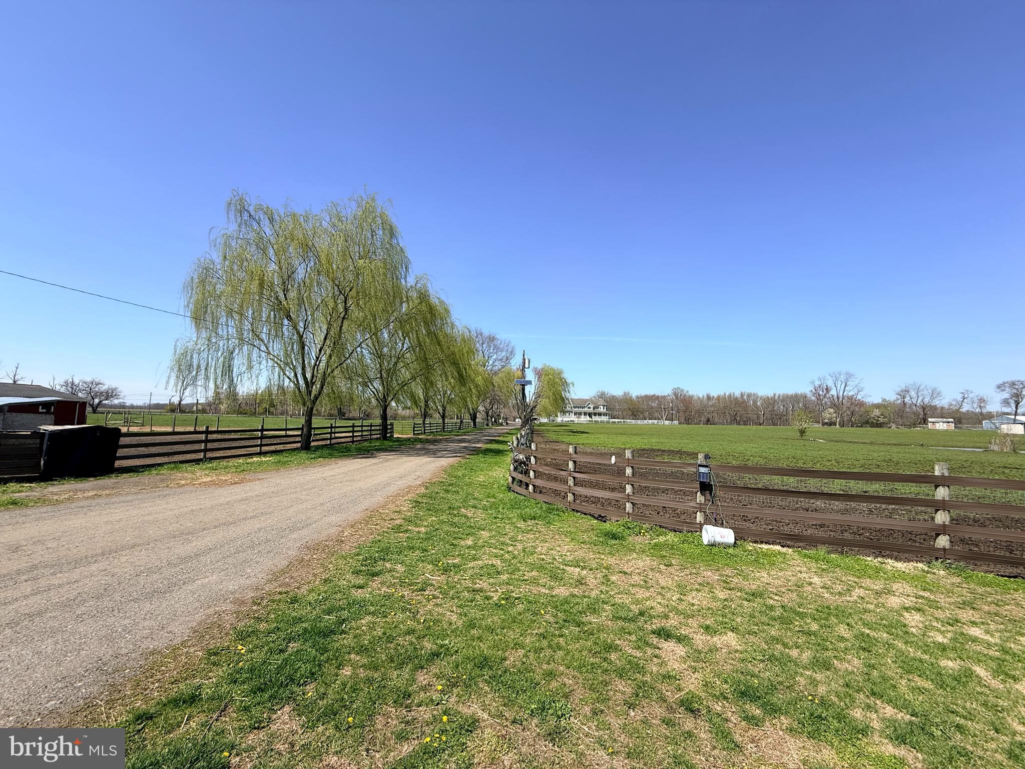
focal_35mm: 14
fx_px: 415
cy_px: 384
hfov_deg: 102.1
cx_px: 512
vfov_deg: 85.7
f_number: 2.2
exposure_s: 1/1901
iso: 50
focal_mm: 2.22
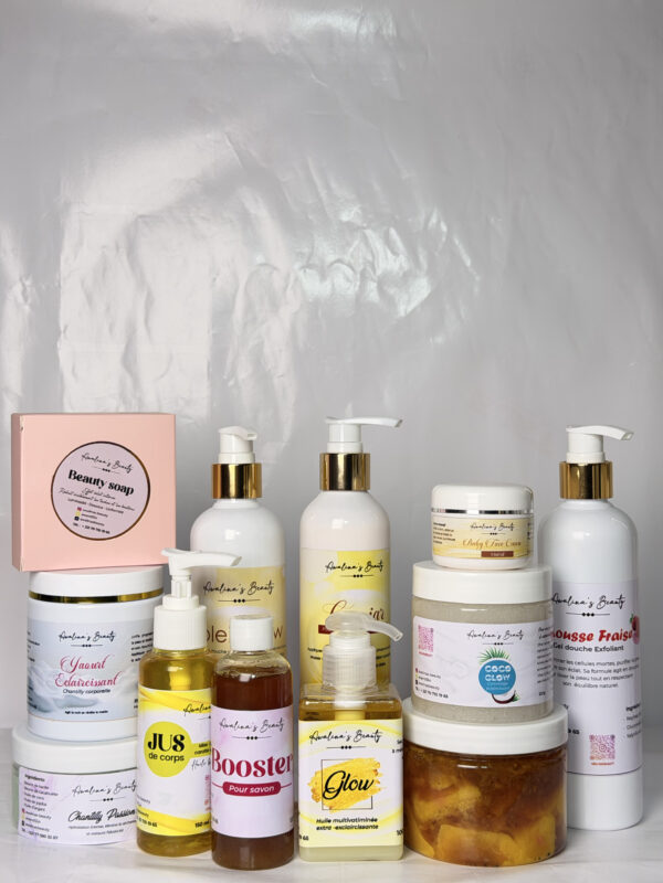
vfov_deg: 39.7
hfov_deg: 30.3
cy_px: 442
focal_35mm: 48
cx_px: 332
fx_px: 1226
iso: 50
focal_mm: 6.76
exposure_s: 1/118
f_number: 1.78
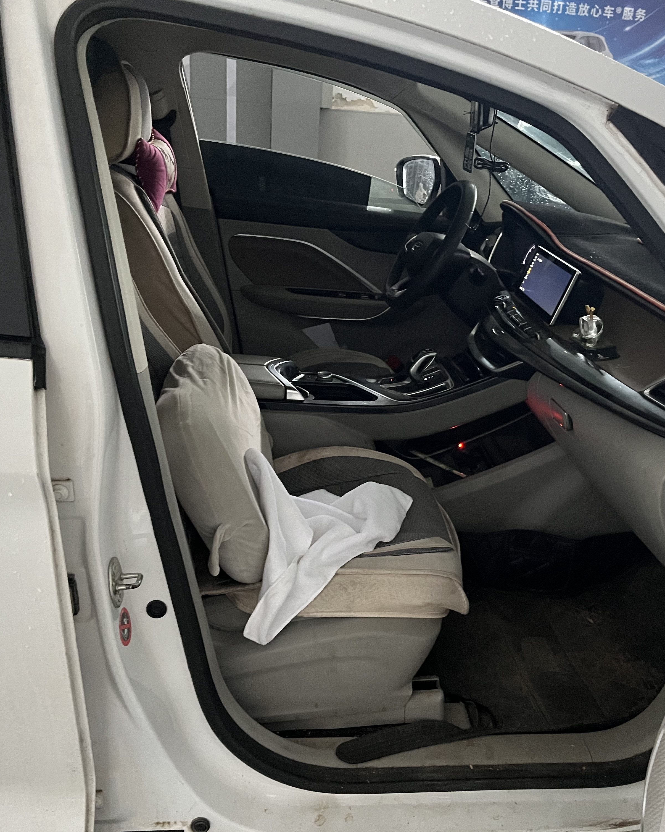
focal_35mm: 34
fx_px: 836
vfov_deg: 52.8
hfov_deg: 43.3
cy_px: 417
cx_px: 372
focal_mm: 5.1
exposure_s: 1/38
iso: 640
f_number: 1.6
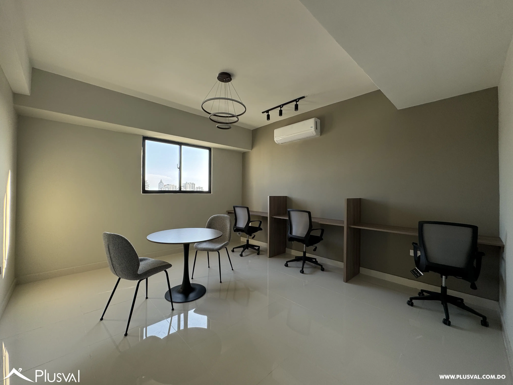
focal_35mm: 14
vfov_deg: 85.7
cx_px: 256
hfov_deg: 102.1
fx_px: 207
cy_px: 192
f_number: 2.2
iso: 40
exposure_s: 1/165
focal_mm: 2.22
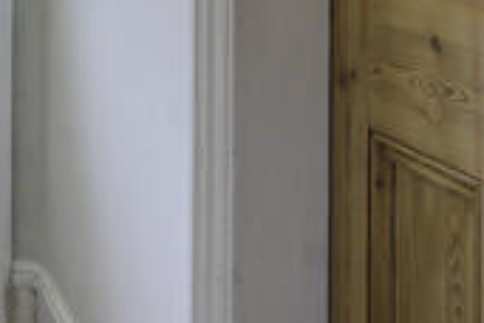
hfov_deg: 15.5
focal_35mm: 84
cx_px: -623
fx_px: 1129
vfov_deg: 15.3
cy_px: -132
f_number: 8
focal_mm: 14
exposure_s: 1/500
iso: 320
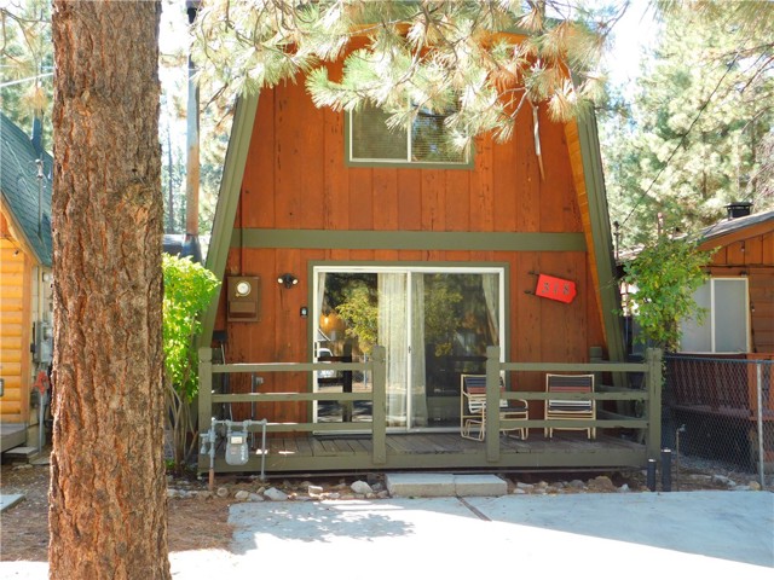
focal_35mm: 40
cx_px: 387
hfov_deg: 46.8
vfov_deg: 36.0
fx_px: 894
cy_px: 290
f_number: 3.6
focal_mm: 7.1
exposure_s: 1/125
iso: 200
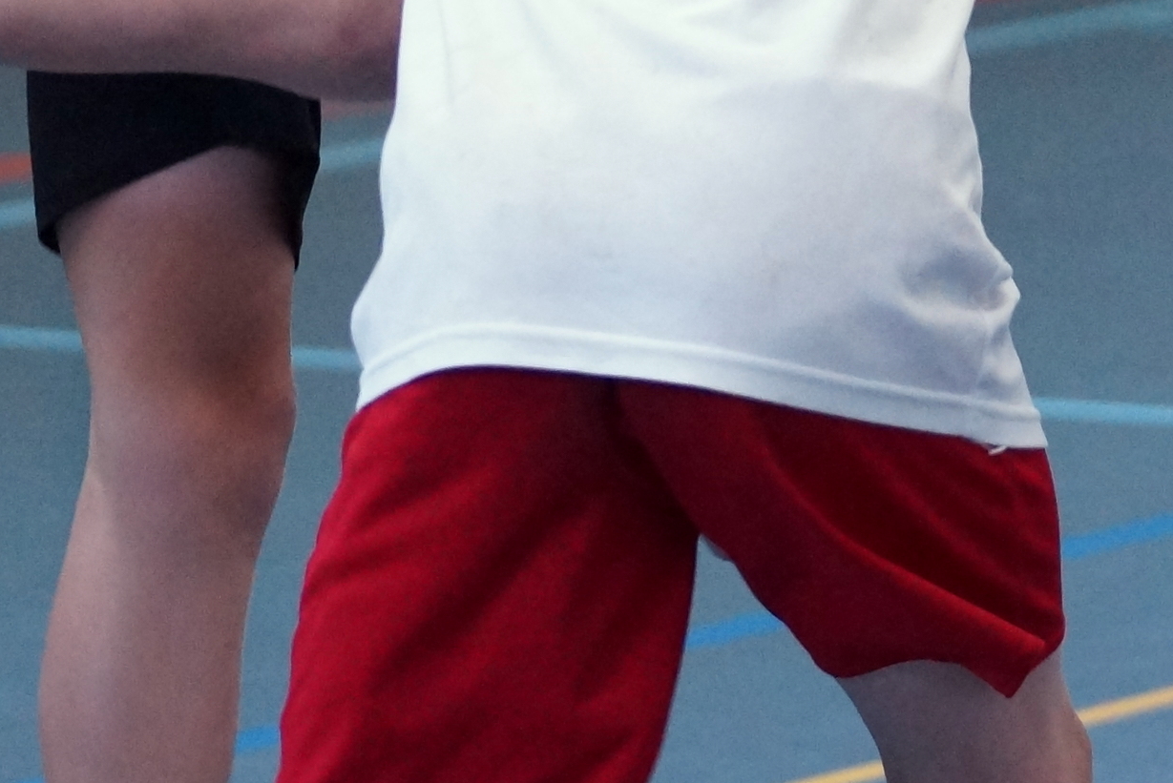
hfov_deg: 5.0
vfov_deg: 3.3
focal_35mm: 414
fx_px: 13497
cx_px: 212
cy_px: -291
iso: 1600
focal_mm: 80
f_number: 2.8
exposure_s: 1/320
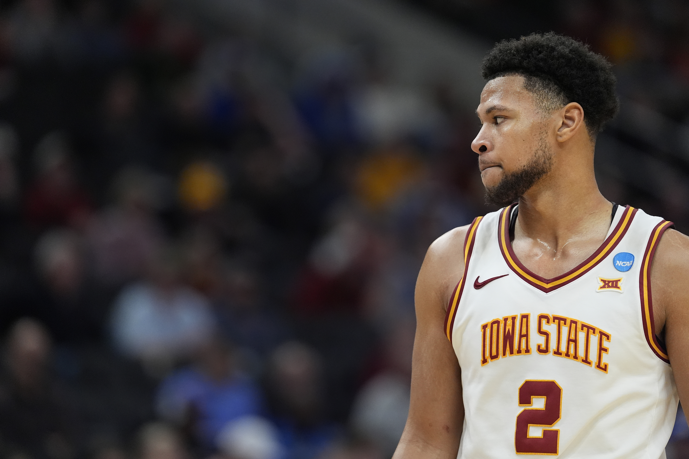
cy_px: 230
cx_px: 344
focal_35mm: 300
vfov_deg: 4.6
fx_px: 5741
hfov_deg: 6.9
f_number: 3.2
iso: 4000
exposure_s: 1/1600
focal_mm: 300
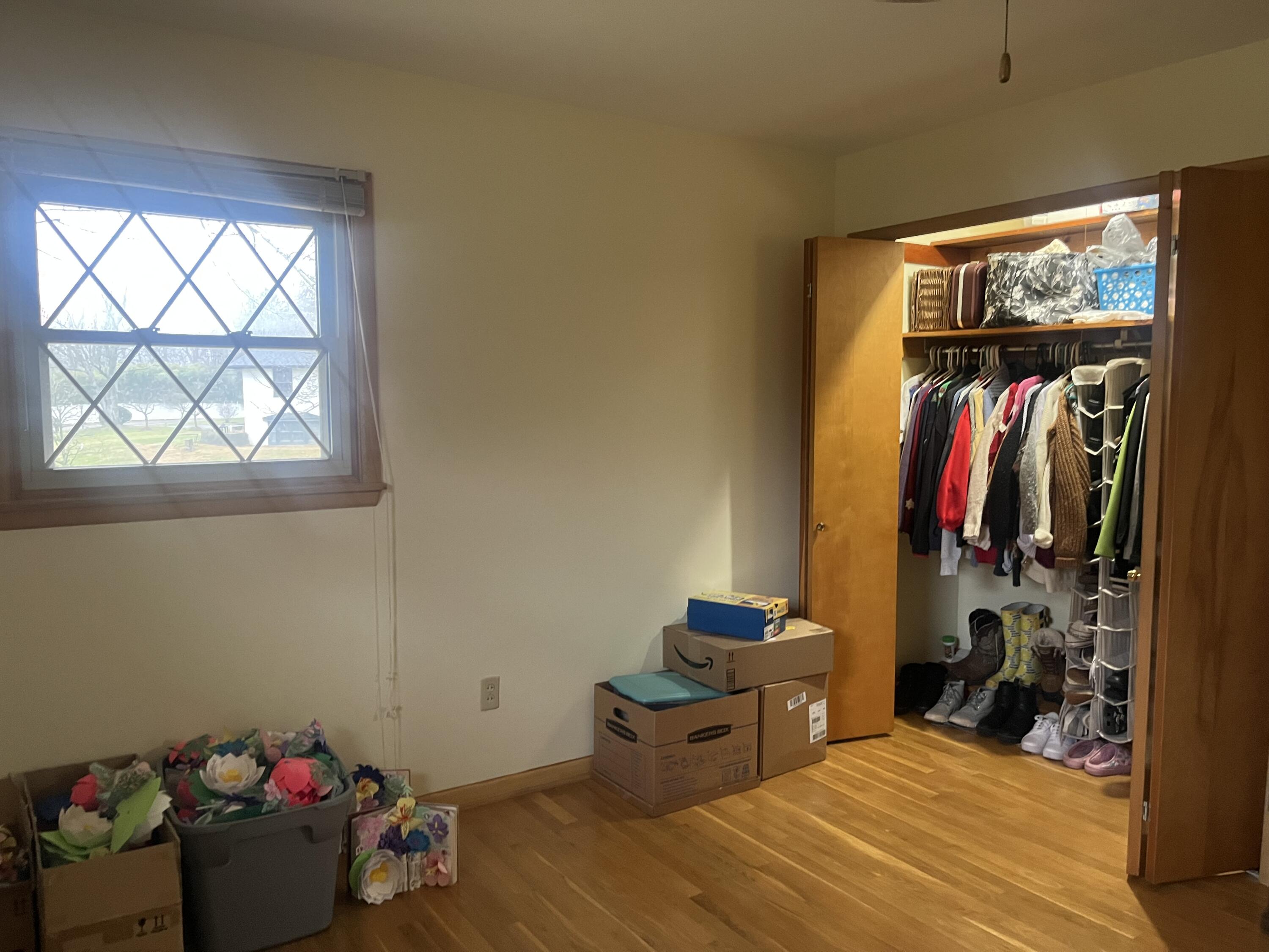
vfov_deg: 53.1
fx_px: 953
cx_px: 634
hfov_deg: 67.3
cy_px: 476
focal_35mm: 26
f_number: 1.6
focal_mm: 5.1
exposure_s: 1/40
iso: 500
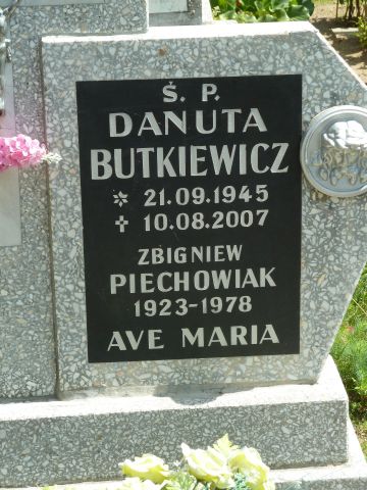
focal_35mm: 111
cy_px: 245
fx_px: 1569
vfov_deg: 17.7
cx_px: 184
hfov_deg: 13.3
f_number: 4.4
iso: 80
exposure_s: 1/250
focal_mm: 18.2
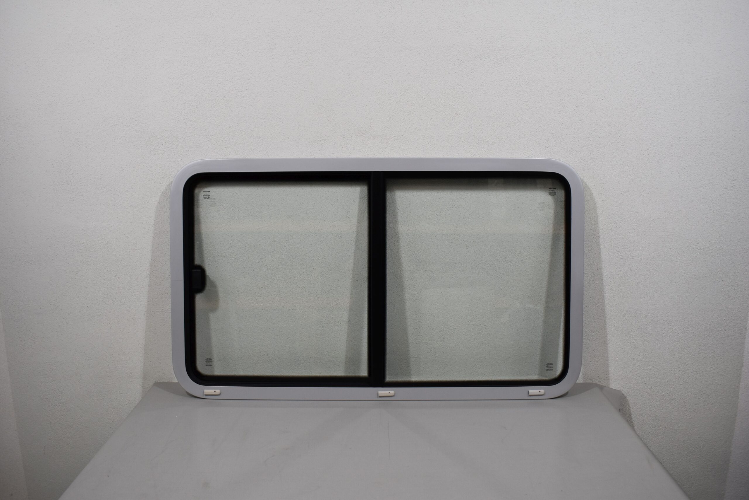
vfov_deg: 43.6
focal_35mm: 30
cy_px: 250
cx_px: 374
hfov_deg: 61.9
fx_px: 624
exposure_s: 1/125
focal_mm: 20
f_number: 5.6
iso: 360
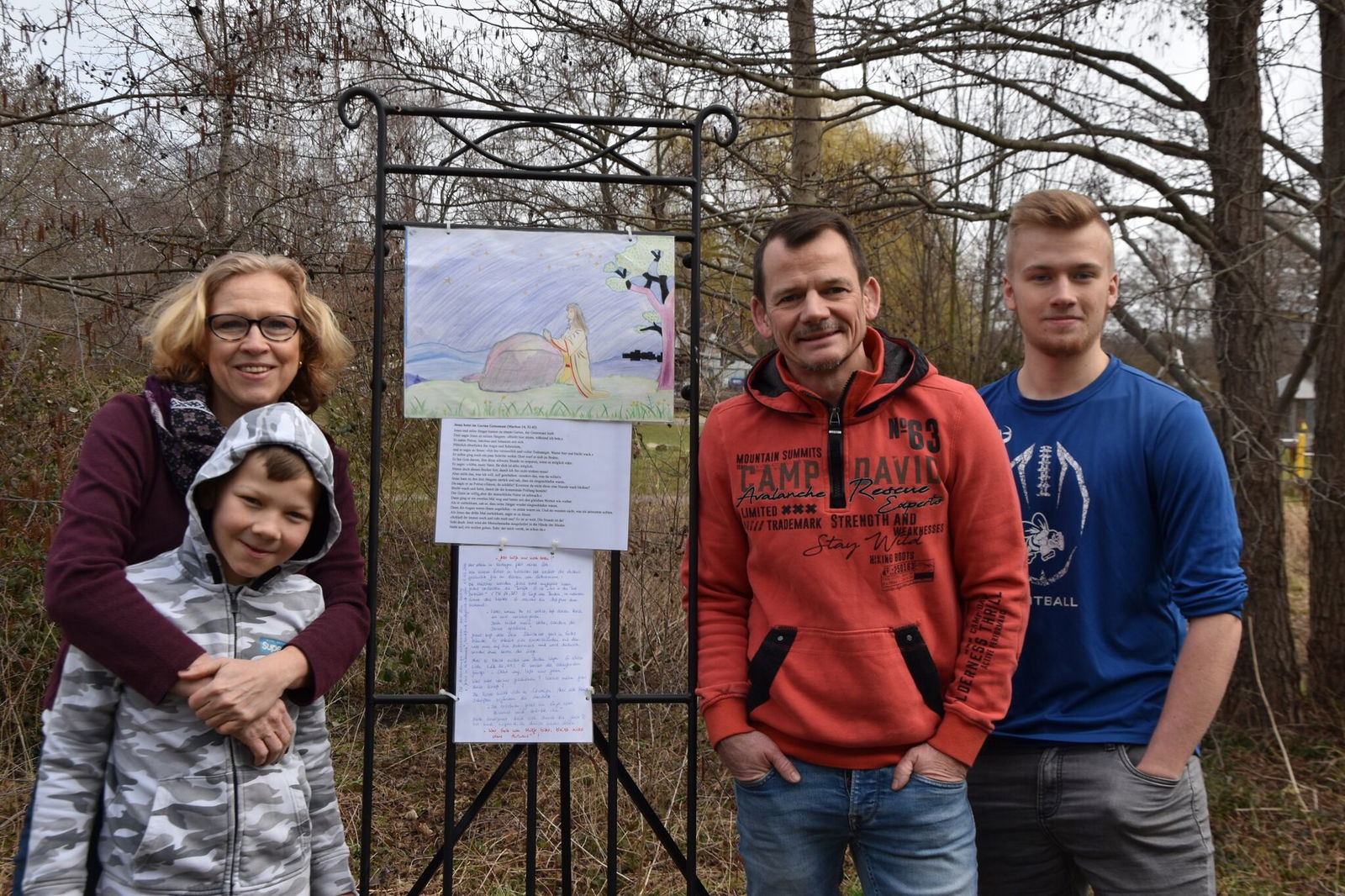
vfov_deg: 29.9
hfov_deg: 43.6
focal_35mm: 45
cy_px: 448
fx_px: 1681
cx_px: 672
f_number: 8
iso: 250
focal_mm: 30
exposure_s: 1/250
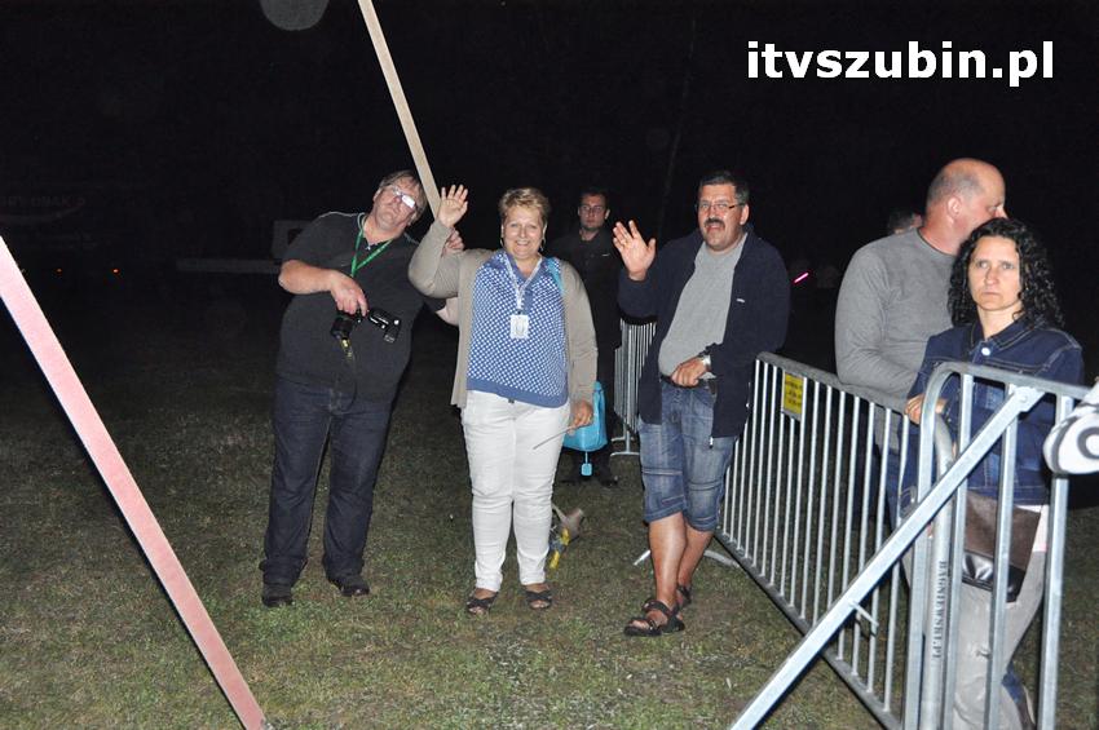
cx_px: 550
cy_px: 365
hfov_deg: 53.2
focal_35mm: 36
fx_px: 1098
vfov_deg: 36.8
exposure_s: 1/60
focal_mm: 24
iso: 3200
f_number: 5.6
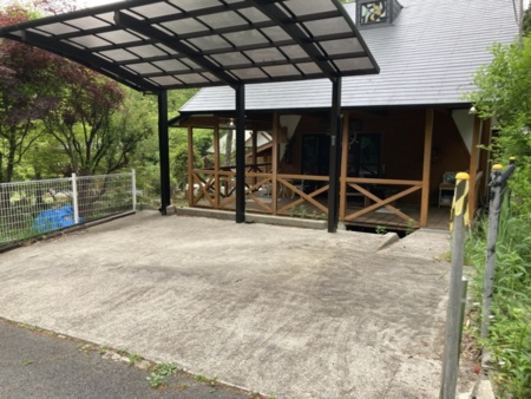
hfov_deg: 63.4
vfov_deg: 49.8
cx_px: 266
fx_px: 430
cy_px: 200
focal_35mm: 28
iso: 20
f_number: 1.8
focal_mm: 3.99
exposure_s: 1/241
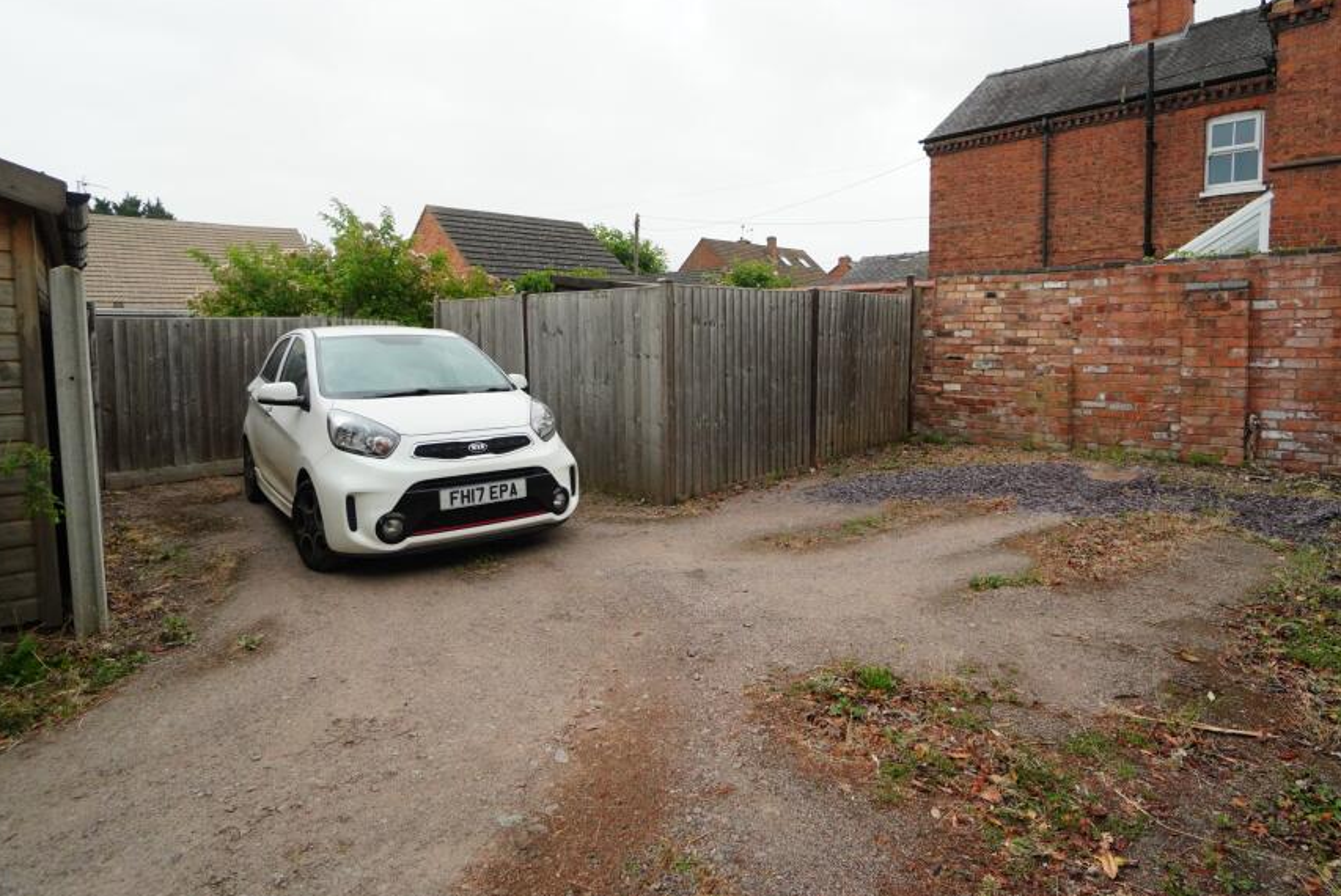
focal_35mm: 18
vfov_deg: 67.0
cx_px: 715
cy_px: 376
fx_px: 671
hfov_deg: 89.8
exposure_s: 1/2000
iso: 1600
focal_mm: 10
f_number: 4.5
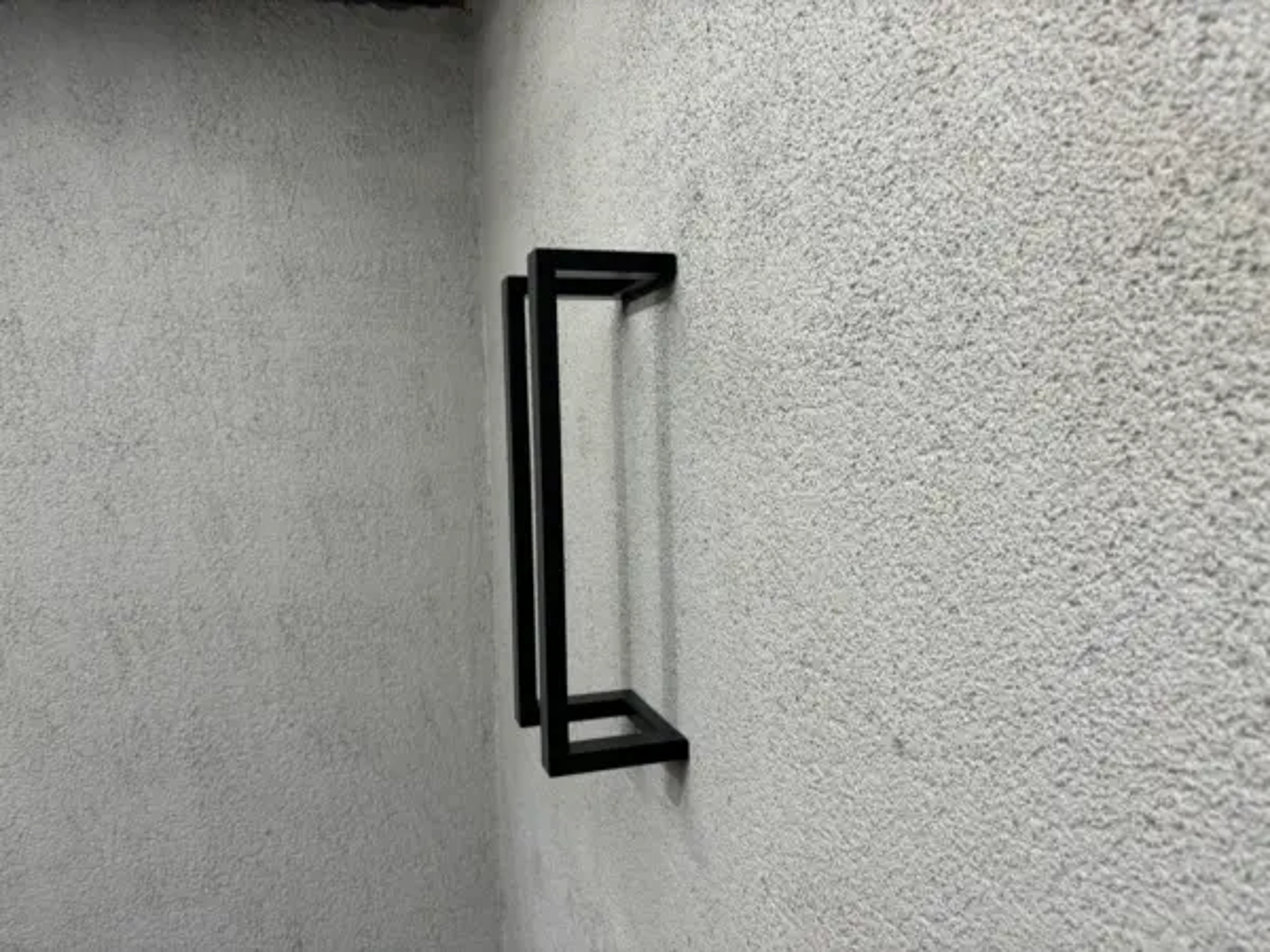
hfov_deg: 67.3
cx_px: 635
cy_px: 476
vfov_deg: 53.1
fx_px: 954
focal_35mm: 26
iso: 40
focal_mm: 5.96
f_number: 1.6
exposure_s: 1/100
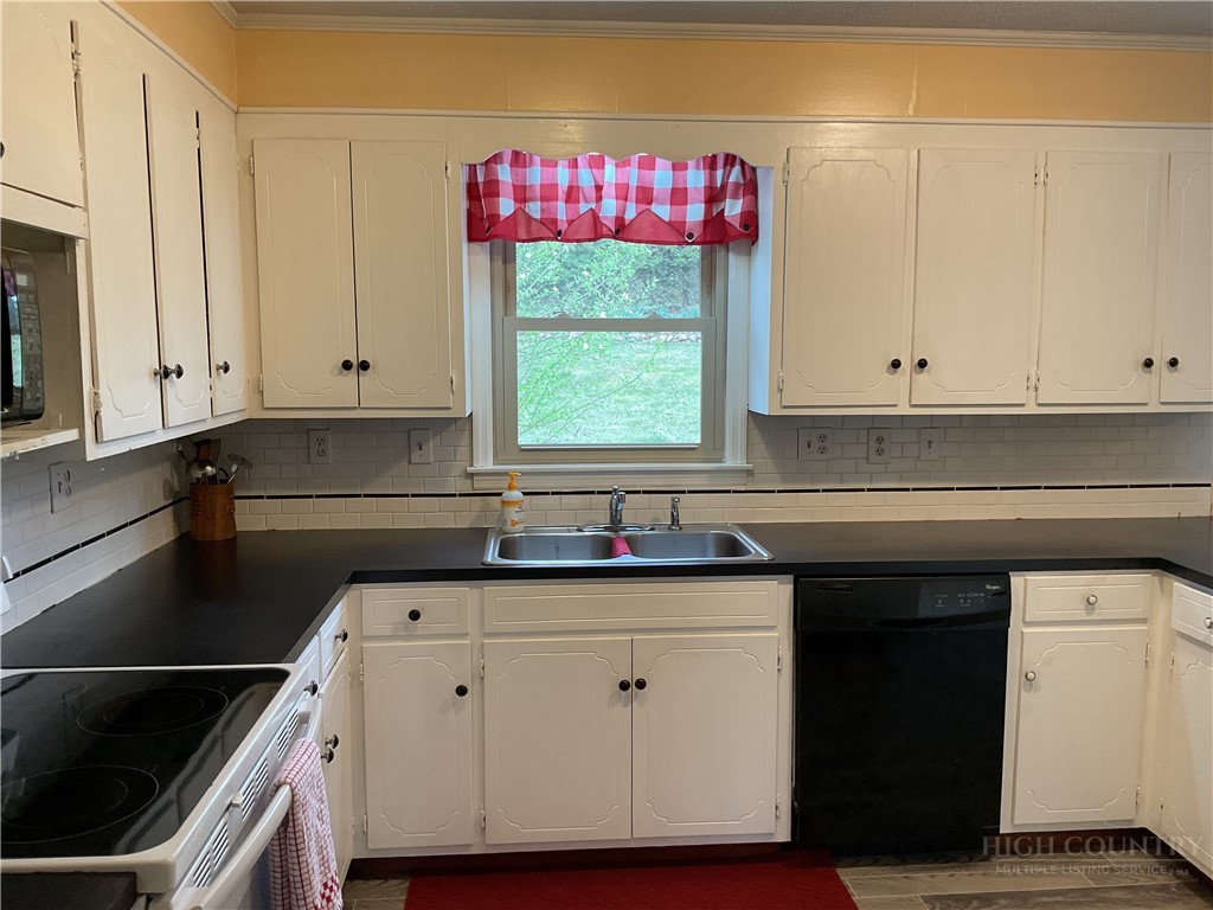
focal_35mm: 29
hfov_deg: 61.7
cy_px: 455
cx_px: 606
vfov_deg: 48.2
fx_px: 1016
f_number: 1.8
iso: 80
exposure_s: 1/60
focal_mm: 3
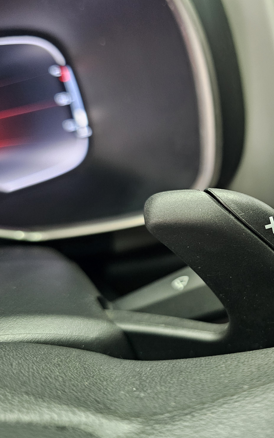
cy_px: 221
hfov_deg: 36.3
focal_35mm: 33
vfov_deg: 58.1
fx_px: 394
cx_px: 239
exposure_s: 1/24
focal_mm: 6.3
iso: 800
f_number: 1.7
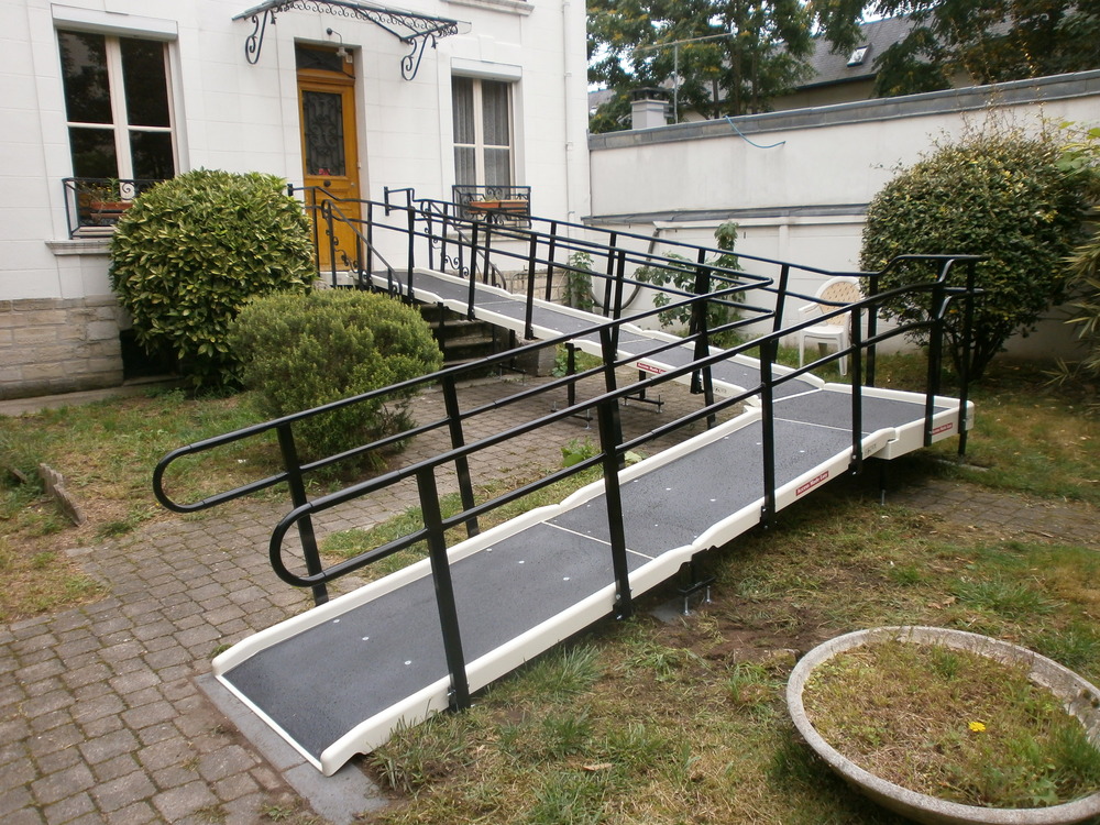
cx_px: 550
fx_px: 858
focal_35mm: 27
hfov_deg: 65.3
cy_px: 412
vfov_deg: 51.4
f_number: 2.9
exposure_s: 1/320
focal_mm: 4.8
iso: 100
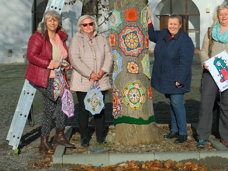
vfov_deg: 17.9
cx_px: 166
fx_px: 540
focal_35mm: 82
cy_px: 58
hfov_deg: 23.6
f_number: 6.4
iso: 320
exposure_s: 1/2000
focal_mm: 37.6
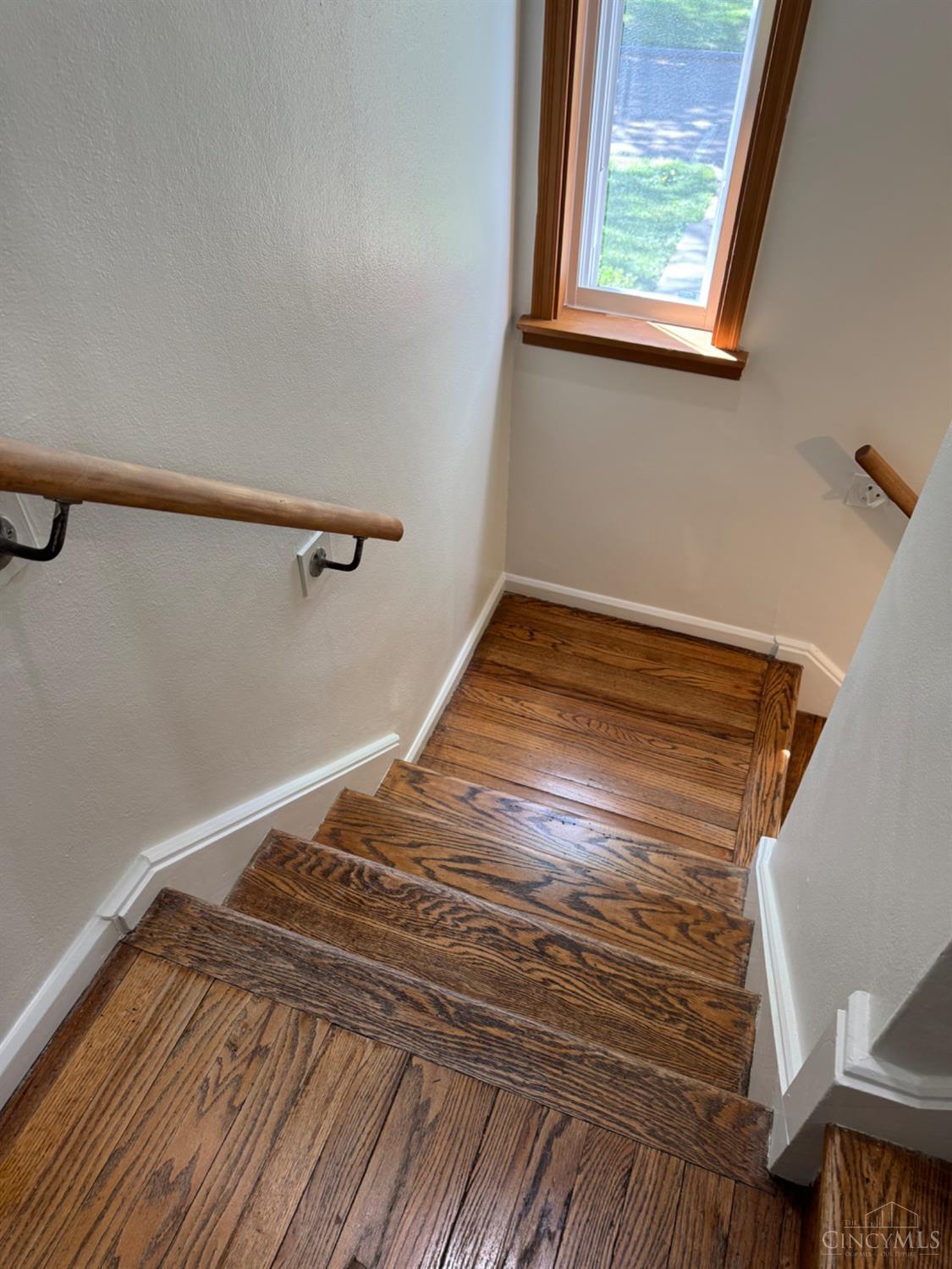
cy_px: 634
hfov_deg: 56.8
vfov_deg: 71.6
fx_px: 880
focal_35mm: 24
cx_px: 476
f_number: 1.78
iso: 160
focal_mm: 6.76
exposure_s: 1/120
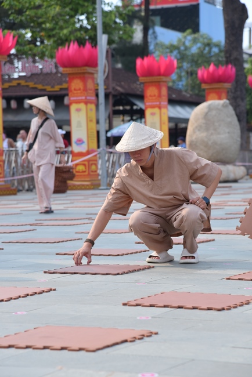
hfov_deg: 11.4
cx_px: 126
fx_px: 1259
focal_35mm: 120
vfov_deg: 17.1
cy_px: 188
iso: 100
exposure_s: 1/200
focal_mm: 120
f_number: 7.1
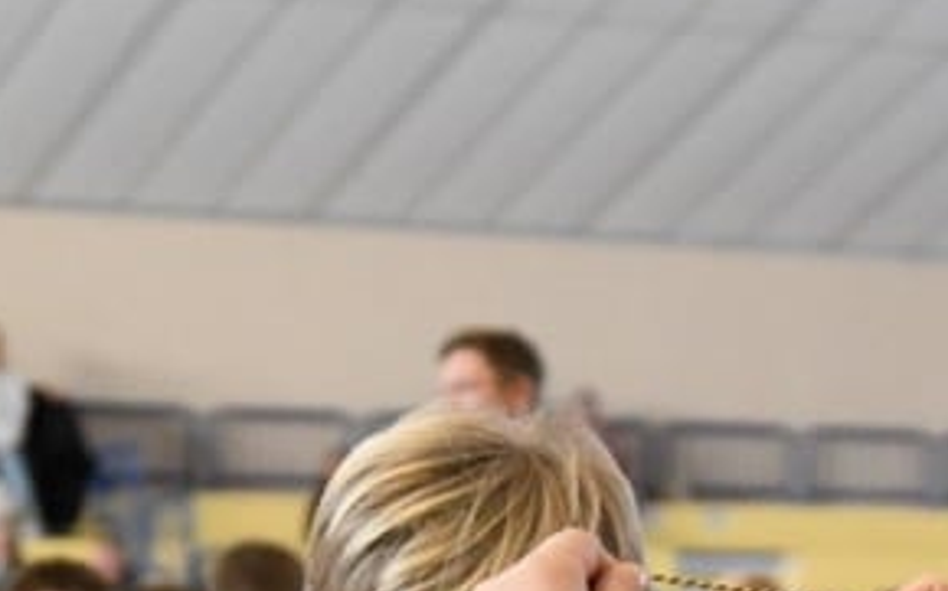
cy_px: 1037
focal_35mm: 180
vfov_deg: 7.1
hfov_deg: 11.6
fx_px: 4649
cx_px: 608
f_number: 2.8
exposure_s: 1/640
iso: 5000
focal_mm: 40
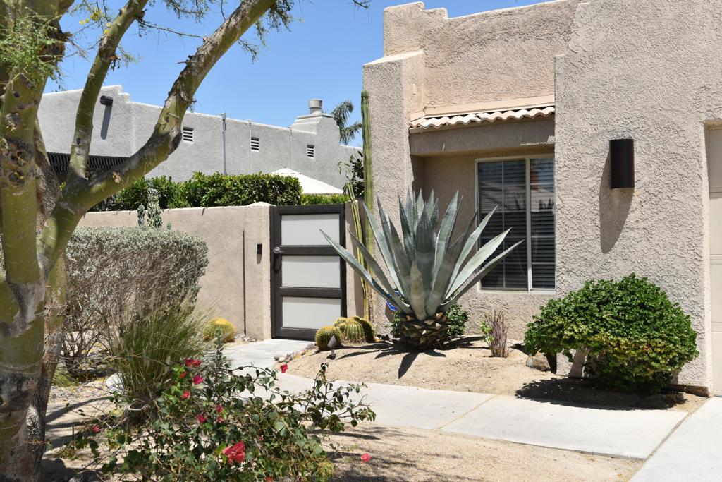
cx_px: 361
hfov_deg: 42.7
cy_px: 241
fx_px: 923
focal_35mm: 46
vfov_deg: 29.3
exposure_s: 1/400
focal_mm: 46
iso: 200
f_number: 10
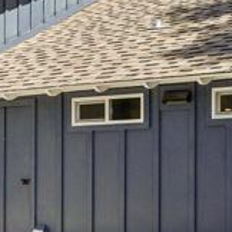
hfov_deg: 15.4
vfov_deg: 15.4
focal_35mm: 113
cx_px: 93
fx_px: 857
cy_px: 137
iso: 100
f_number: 8
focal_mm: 21
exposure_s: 1/160
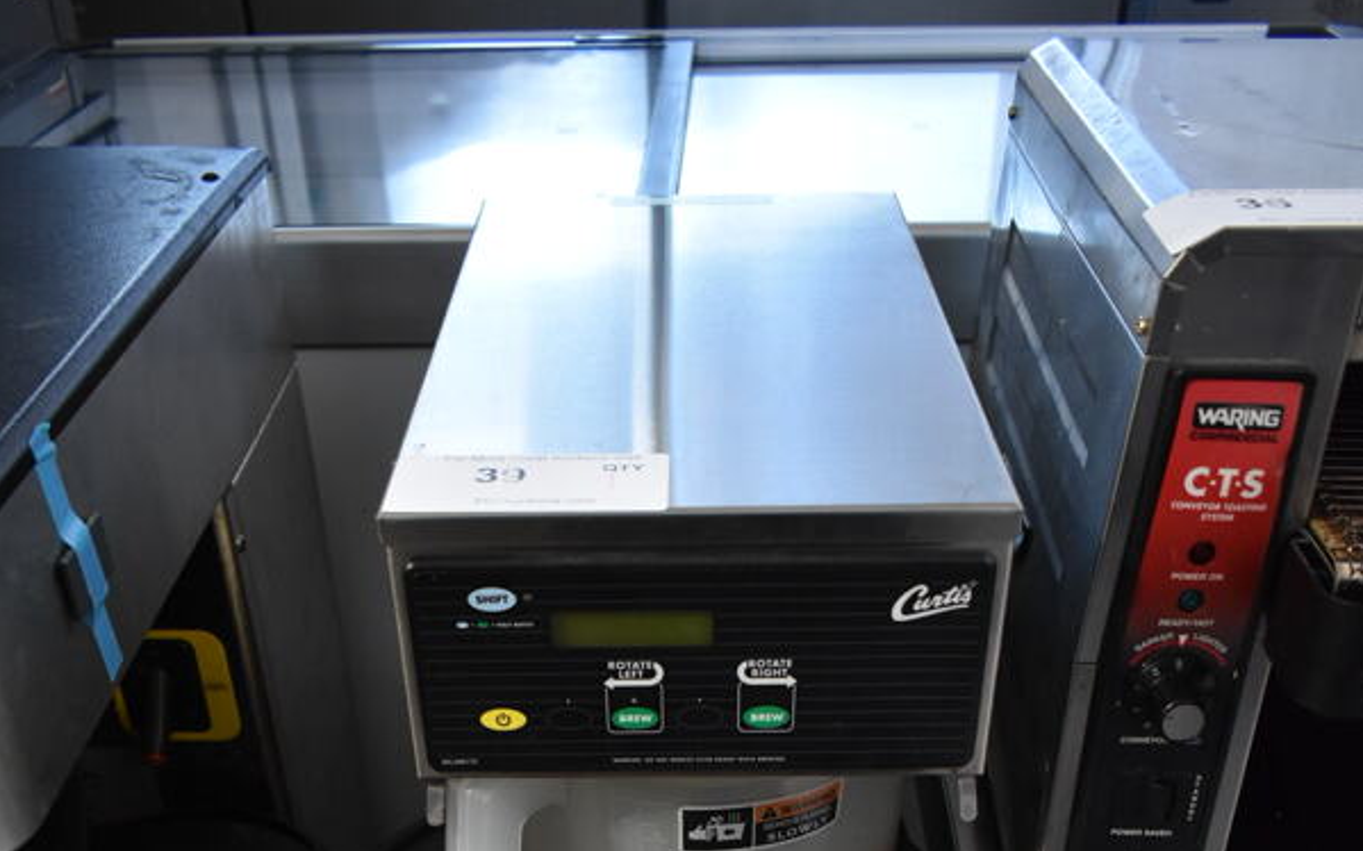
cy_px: 1009
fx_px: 1560
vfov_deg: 27.1
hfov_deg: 47.2
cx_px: 689
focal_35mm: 42
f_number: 3.5
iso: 1250
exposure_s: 1/30
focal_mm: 18
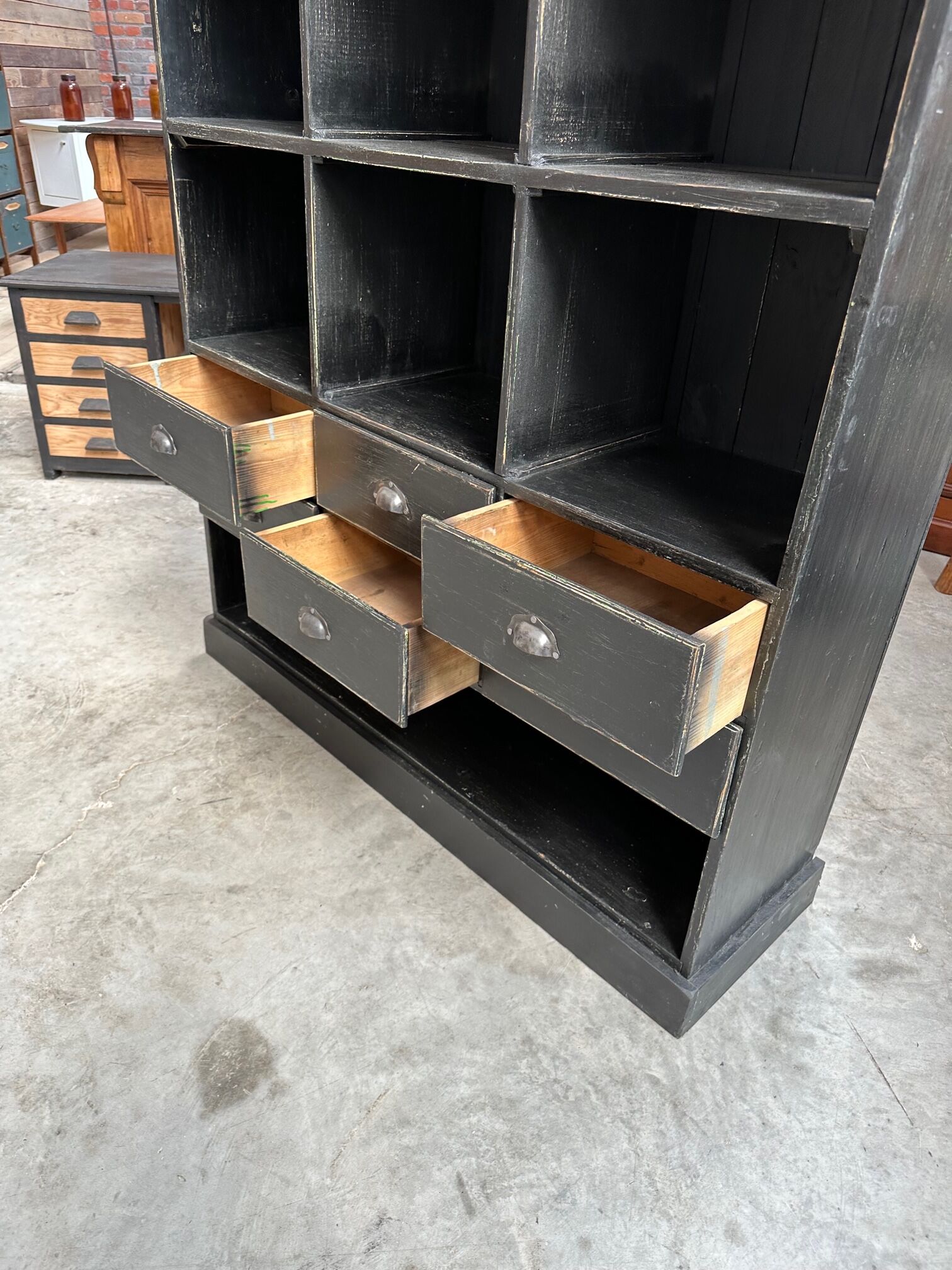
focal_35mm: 24
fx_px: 880
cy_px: 635
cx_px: 476
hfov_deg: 56.8
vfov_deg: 71.6
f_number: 1.78
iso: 80
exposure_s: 1/121
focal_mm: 6.86
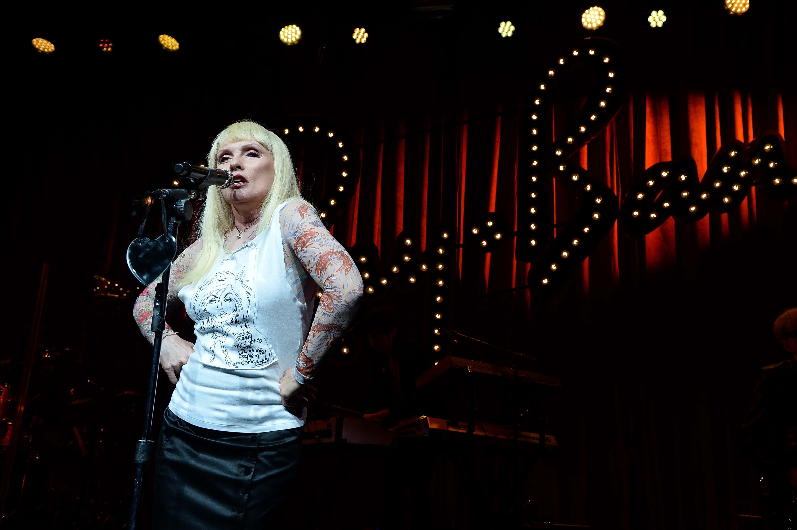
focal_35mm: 38
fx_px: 840
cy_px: 265
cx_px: 398
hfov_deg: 50.7
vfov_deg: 35.0
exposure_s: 1/800
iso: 1000
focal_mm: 38
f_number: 5.6
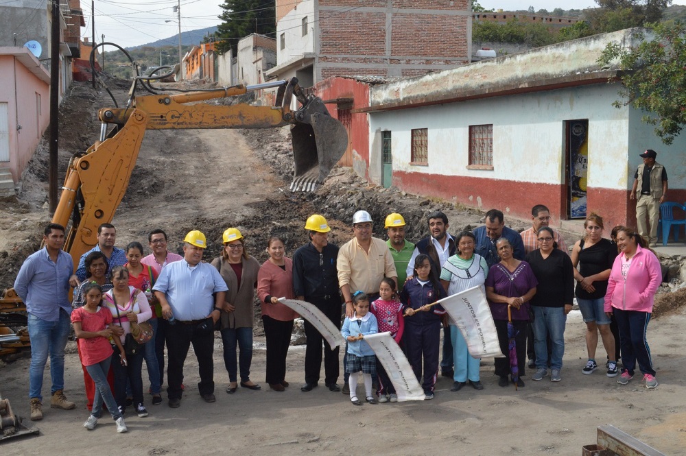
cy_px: 228
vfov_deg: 30.8
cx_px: 343
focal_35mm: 44
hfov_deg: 45.0
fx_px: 828
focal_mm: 29
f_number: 18
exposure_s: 1/200
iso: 800
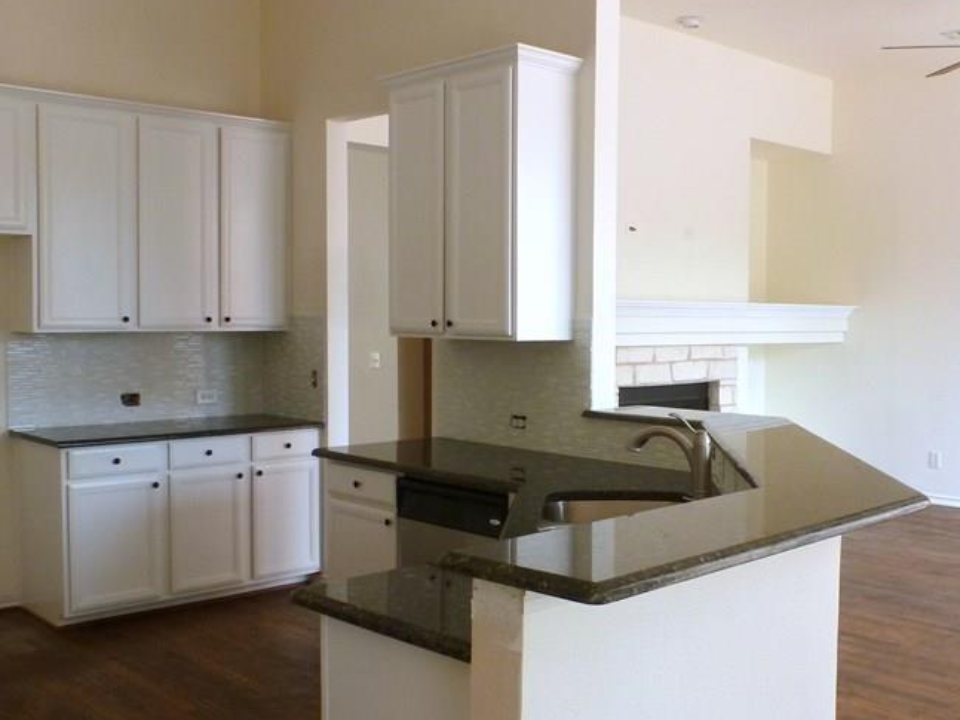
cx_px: 640
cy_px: 365
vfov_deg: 37.7
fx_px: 1054
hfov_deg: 48.2
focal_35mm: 38
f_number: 3.3
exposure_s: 1/60
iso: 160
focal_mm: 4.3
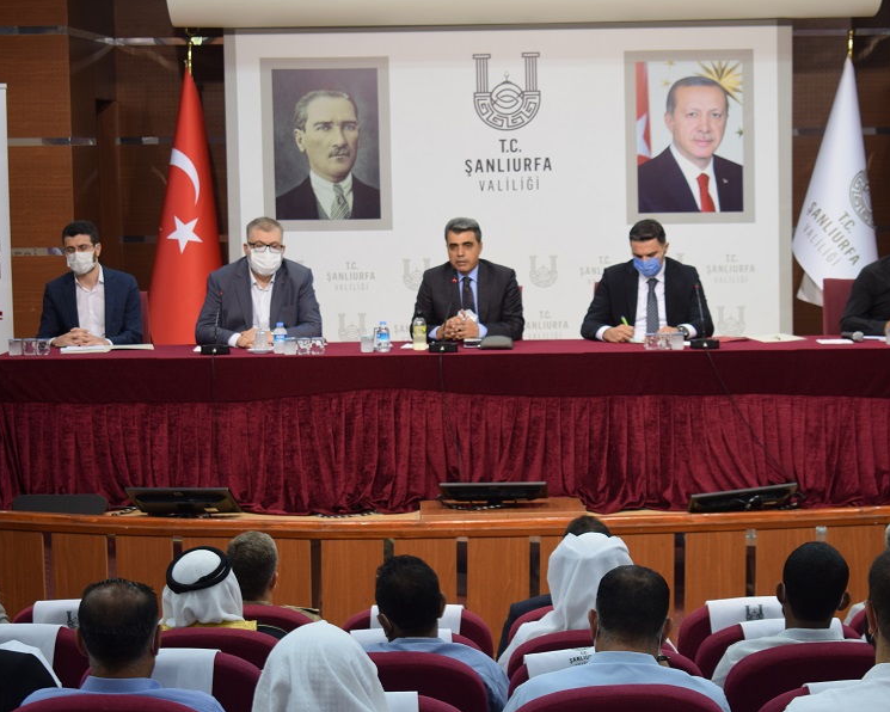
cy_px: 355
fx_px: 2465
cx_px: 493
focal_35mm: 94
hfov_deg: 20.5
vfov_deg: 16.4
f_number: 5.6
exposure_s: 1/10
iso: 400
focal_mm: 55
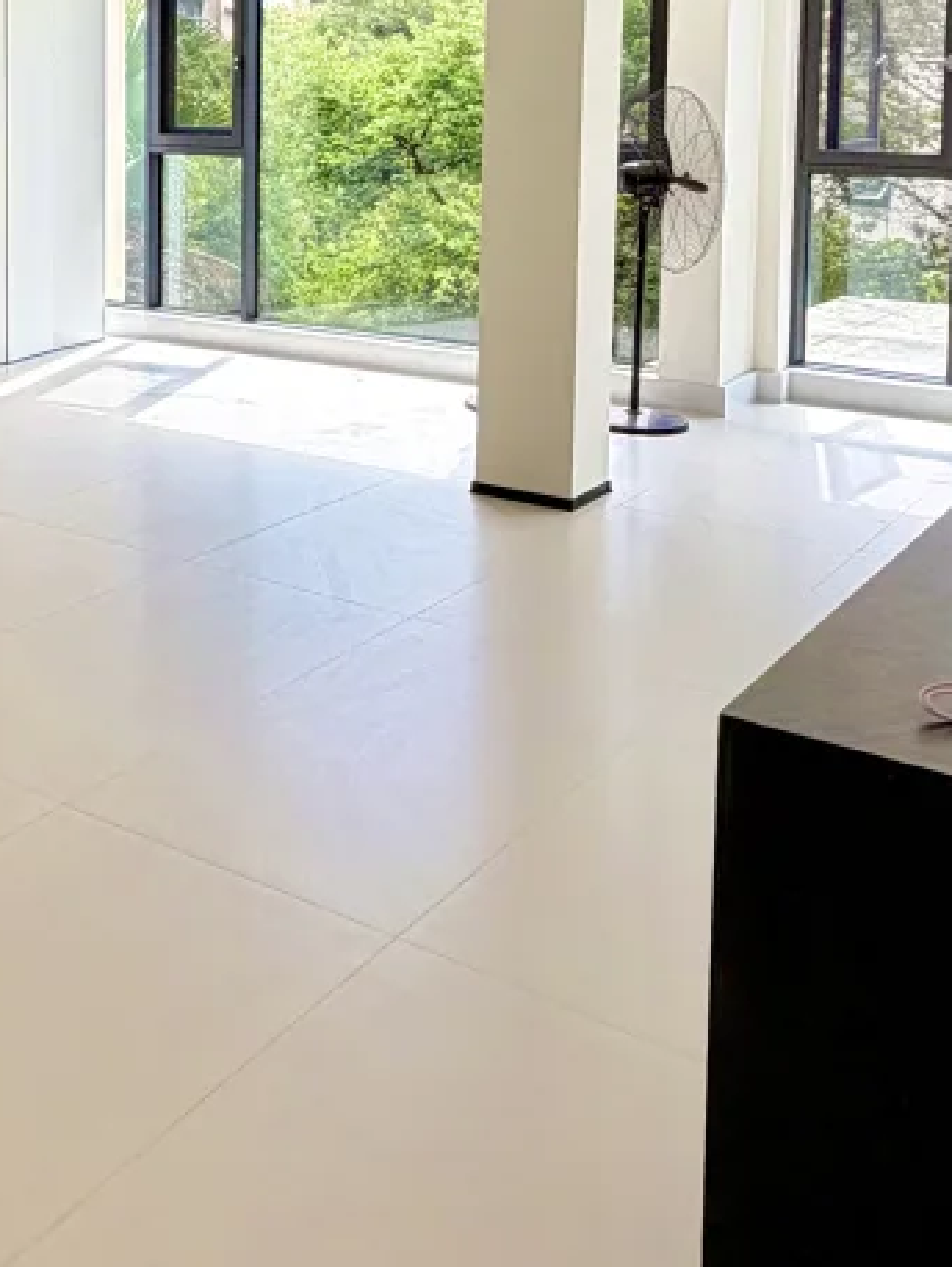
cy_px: 188
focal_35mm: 44
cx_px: -19
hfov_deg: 30.4
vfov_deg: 40.5
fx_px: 1612
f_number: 2.2
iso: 64
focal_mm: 2.22
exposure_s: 1/479
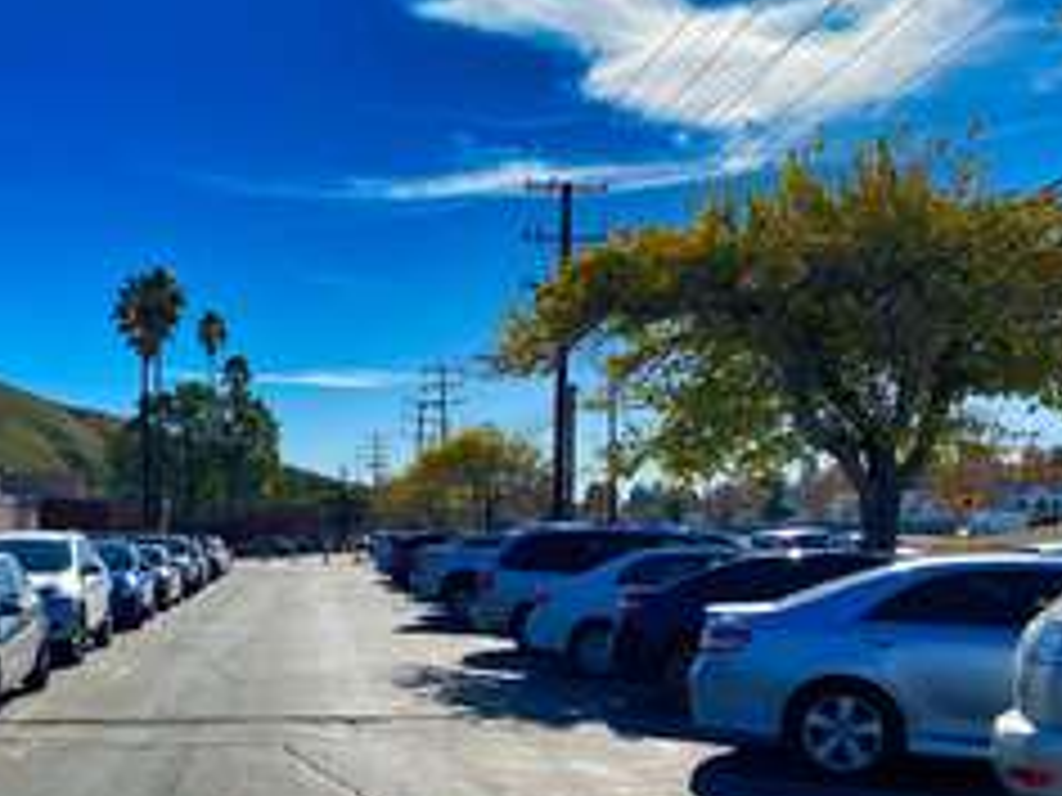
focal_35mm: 44
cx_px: 284
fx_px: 1350
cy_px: 598
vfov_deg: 32.3
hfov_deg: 41.8
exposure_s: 1/5263
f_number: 1.8
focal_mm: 4.25
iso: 32
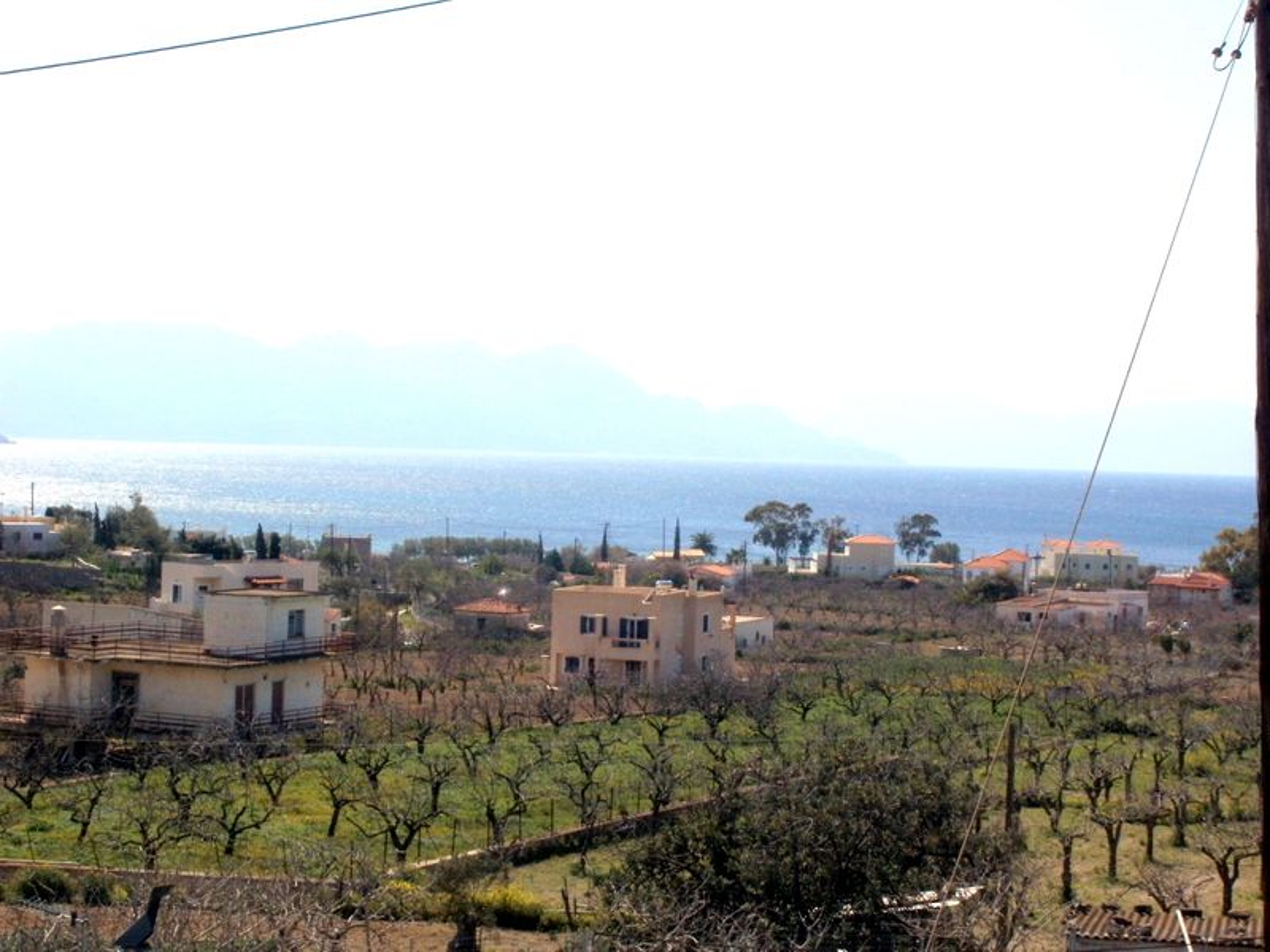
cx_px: 635
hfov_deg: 30.3
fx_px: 2348
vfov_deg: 22.9
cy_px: 476
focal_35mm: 64
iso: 100
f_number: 7.3
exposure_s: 1/800
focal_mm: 11.2
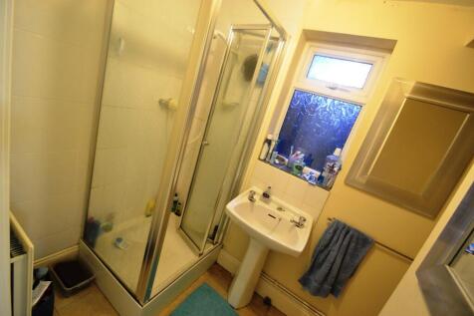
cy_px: 158
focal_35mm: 15
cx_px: 237
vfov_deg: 77.3
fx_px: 197
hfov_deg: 100.4
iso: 1600
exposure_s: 1/30
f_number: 3.5
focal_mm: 10
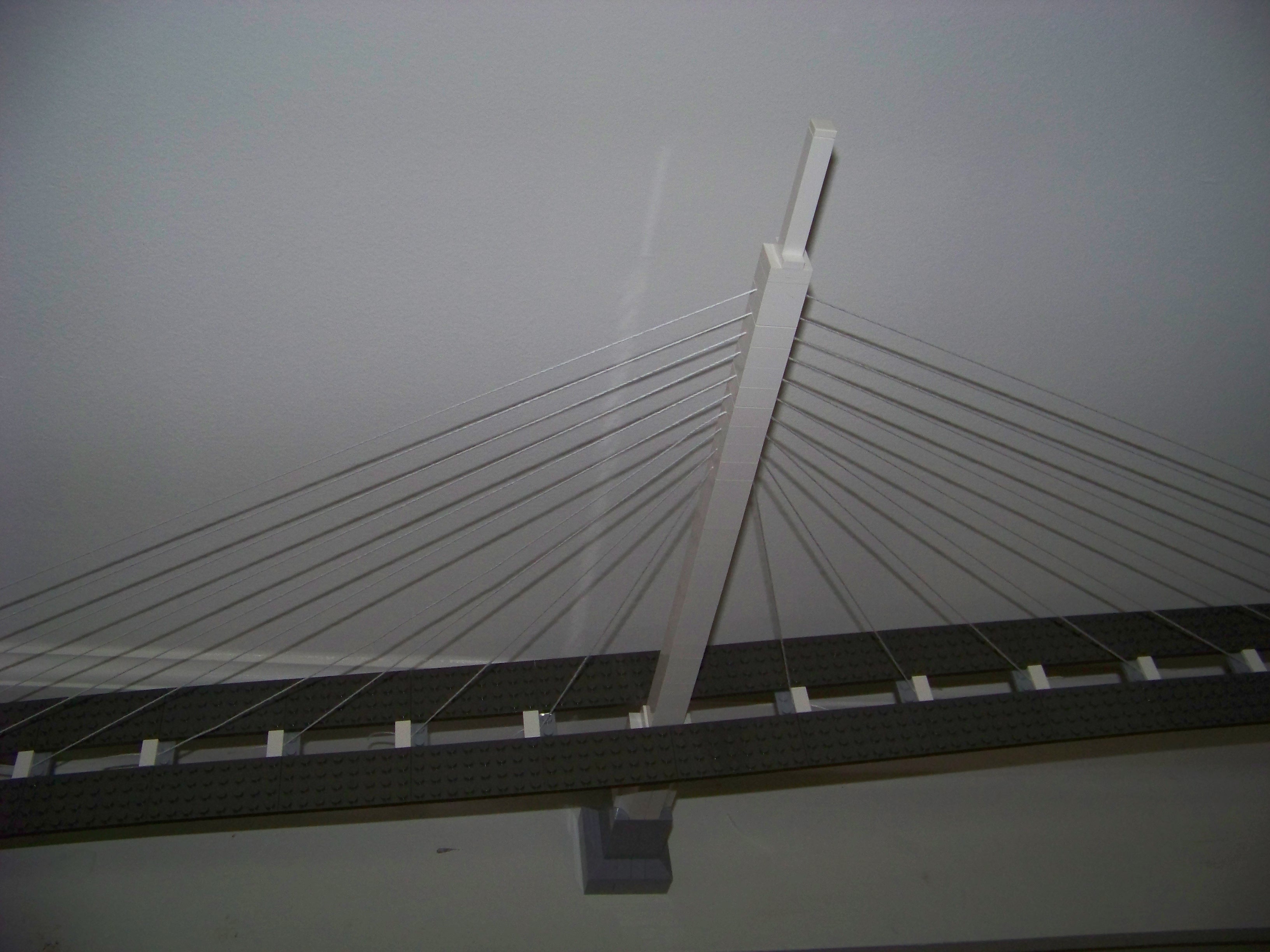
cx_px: 635
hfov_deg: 51.4
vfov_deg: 39.7
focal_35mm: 36
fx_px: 1321
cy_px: 476
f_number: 2.8
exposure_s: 1/30
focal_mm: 5.85
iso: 200
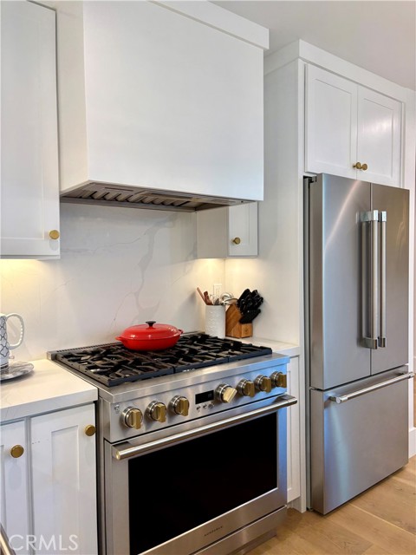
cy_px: 278
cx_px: 208
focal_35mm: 26
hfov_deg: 53.1
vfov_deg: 67.3
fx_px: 417
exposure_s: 1/120
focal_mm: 5.96
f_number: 1.6
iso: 50
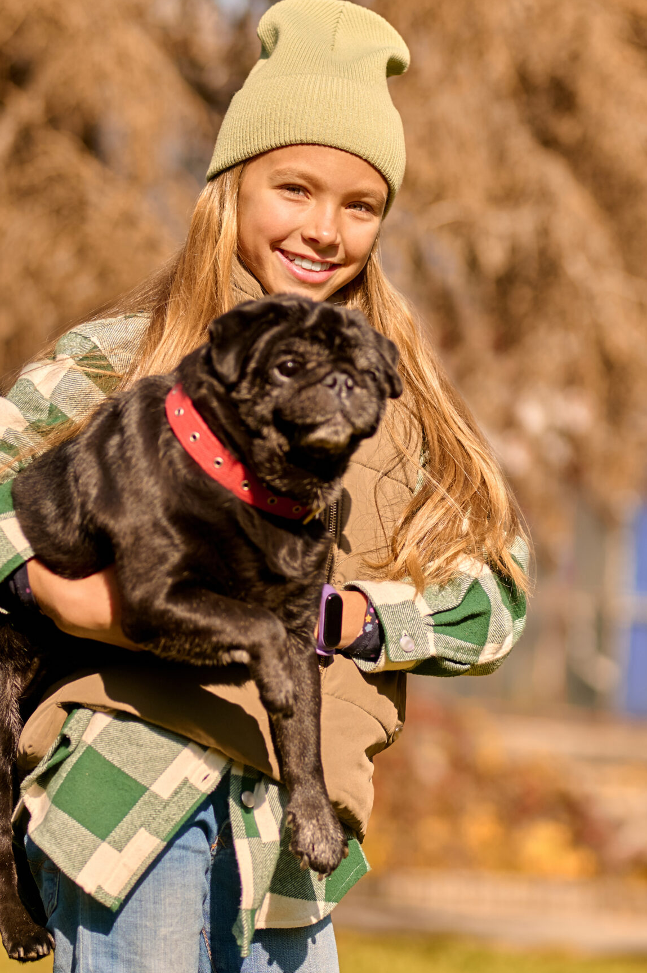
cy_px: 390
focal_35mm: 126
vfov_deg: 16.3
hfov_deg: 10.8
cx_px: 187
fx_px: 3401
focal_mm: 85
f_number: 2.5
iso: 200
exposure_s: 1/6400
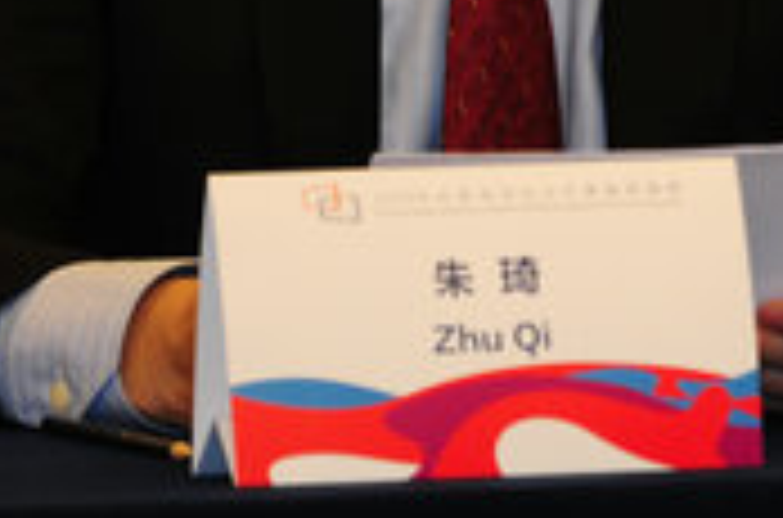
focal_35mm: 1072
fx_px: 23253
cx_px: 644
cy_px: -254
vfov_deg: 1.3
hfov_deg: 1.9
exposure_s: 1/50
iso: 1000
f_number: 5.6
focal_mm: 310
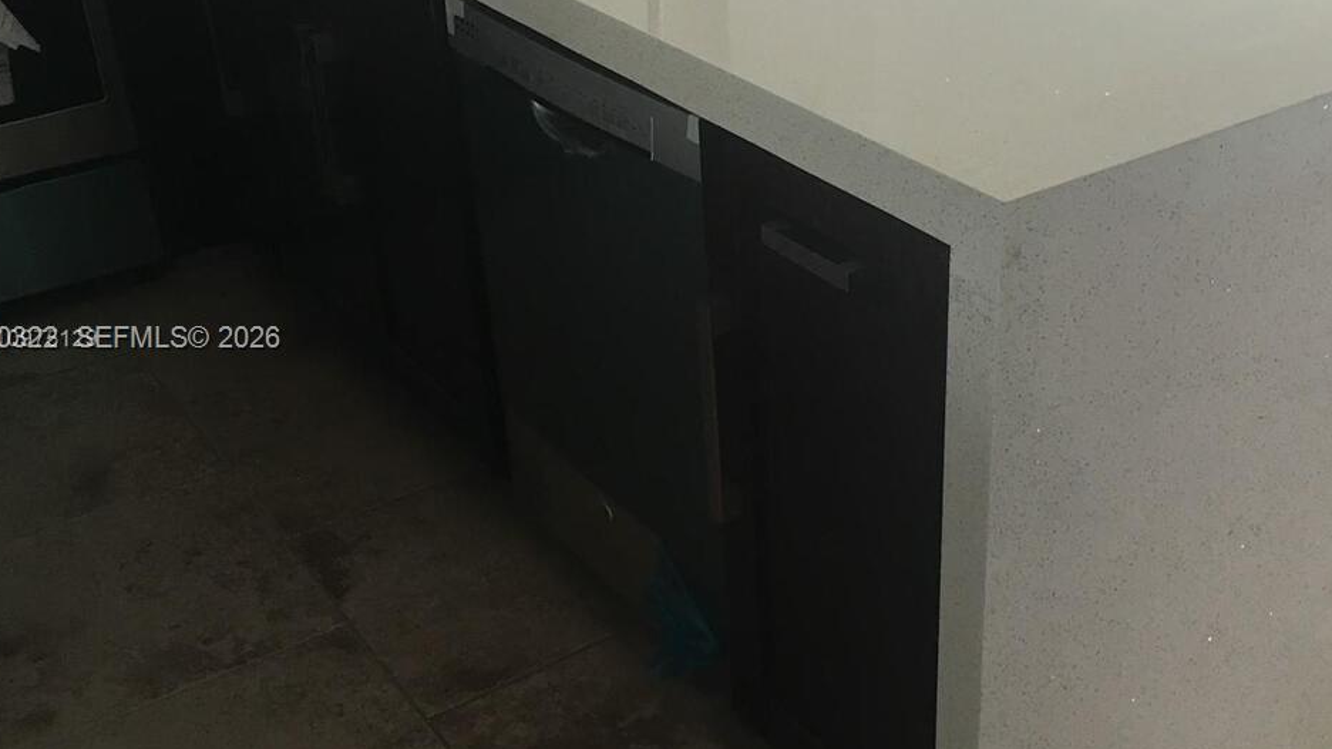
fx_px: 1589
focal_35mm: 45
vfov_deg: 26.5
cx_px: 859
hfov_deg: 45.0
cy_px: 340
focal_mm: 4.15
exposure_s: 1/30
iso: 32
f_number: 2.2
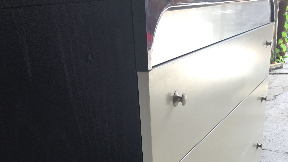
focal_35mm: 46
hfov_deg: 44.6
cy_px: 194
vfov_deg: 23.7
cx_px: 143
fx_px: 351
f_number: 2.4
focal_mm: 3.3
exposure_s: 1/50
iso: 32
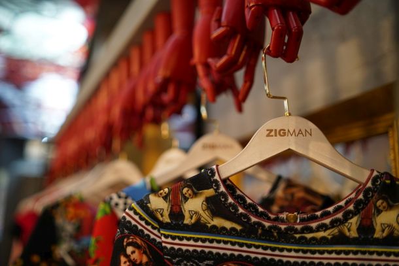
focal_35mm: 35
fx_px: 388
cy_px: 133
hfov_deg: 54.4
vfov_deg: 37.9
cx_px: 200
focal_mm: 35
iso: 320
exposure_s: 1/80
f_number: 1.4
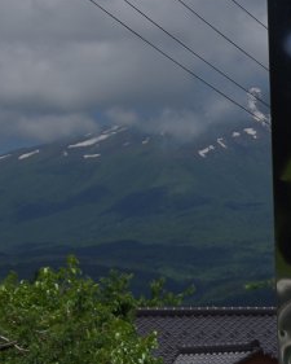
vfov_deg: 10.7
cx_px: 483
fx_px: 1926
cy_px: 299
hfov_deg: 8.4
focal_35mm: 179
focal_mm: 28
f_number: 5.6
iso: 100
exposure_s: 1/1000
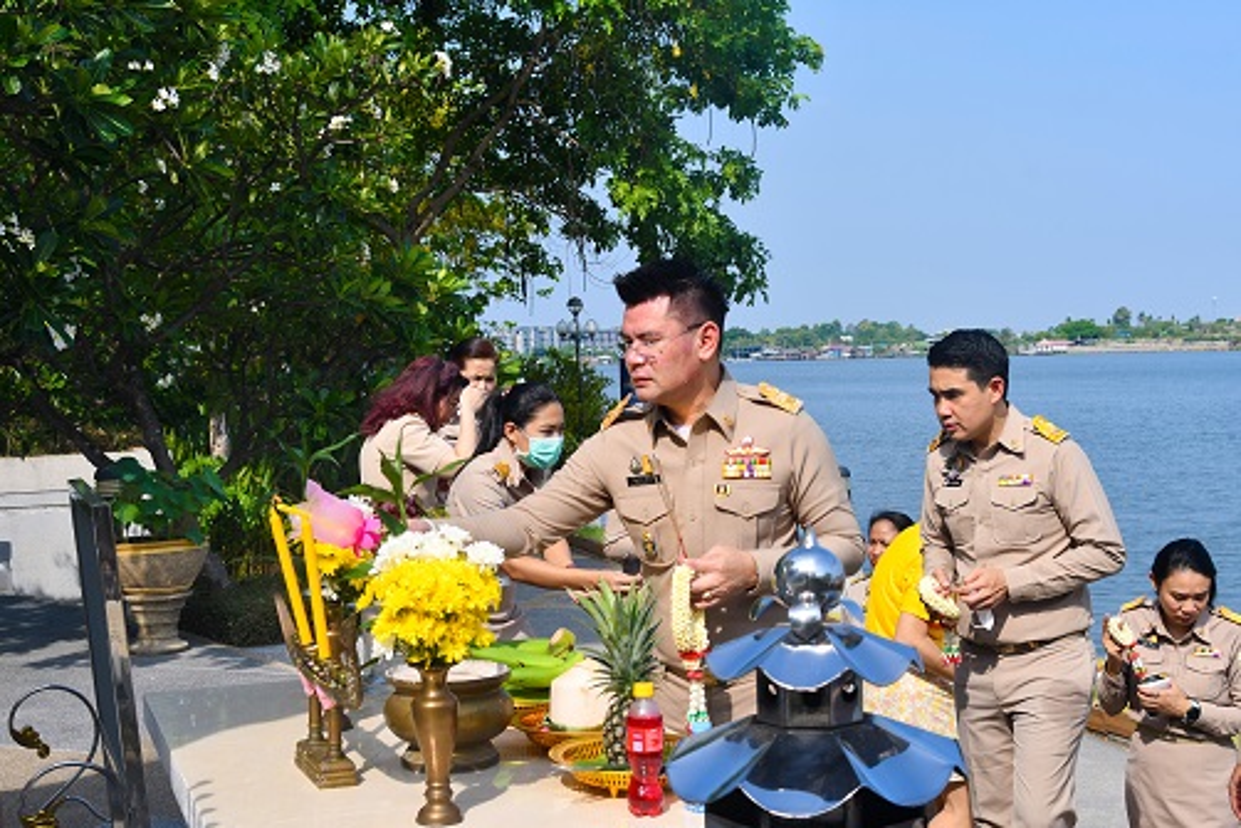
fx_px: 1758
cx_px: 620
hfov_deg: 38.9
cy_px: 414
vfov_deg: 26.5
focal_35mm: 51
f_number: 8
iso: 100
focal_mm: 34
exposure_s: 1/250
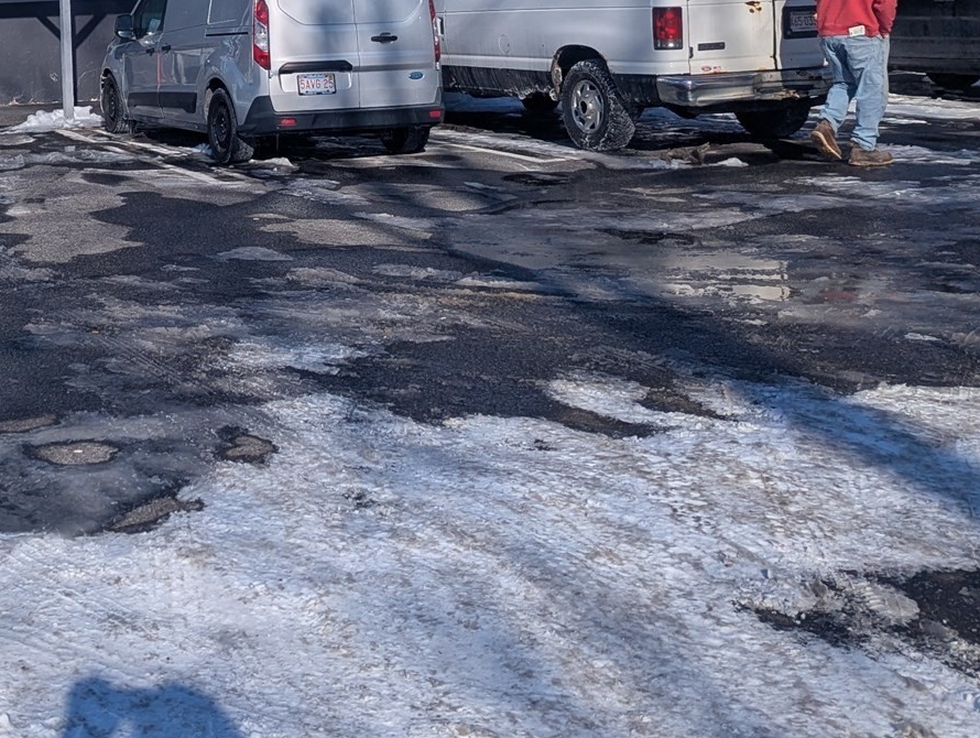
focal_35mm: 55
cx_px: 117
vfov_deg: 25.5
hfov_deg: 33.3
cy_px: 24
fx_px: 1559
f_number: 1.85
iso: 42
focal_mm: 6.81
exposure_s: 1/4348
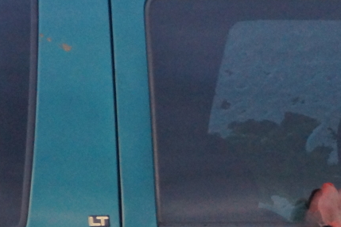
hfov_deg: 2.4
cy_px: 237
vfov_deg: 1.6
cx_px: 364
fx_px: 8269
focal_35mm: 873
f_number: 14
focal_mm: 250
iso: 1600
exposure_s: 1/25
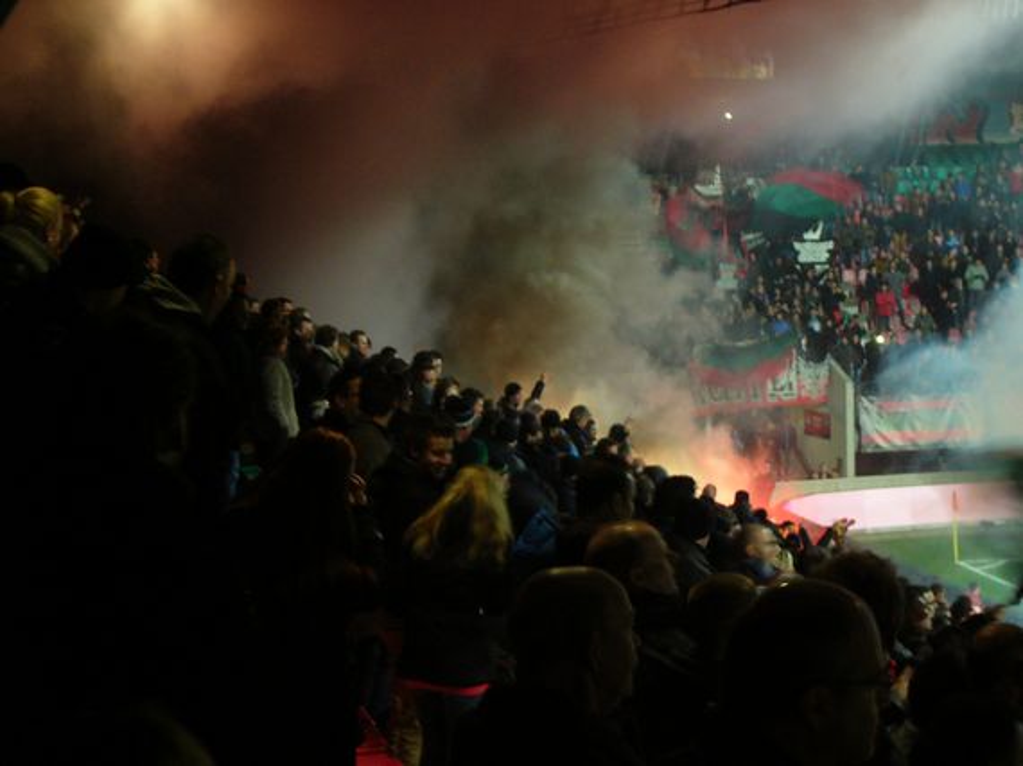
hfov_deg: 22.8
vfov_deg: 17.2
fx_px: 2540
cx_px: 512
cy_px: 383
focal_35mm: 86
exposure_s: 1/8
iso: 200
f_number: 4.6
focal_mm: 14.3
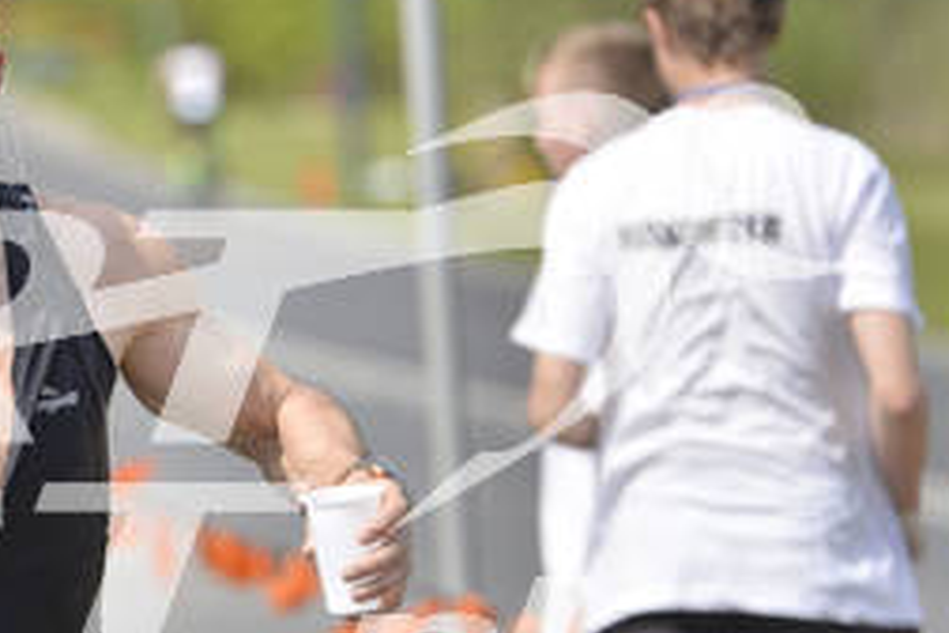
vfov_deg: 3.1
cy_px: 416
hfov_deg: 4.6
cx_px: -136
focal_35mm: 445
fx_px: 11730
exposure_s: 1/2500
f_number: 4
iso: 200
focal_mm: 175
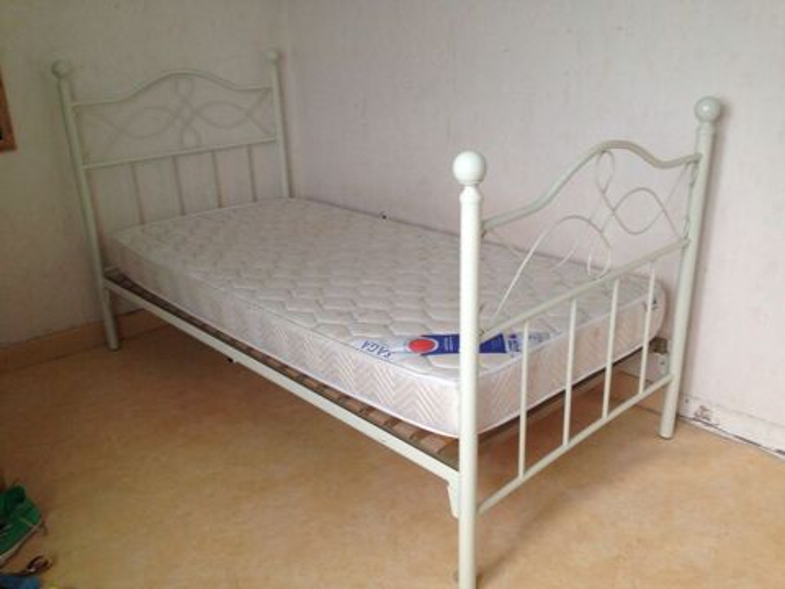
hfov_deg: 55.4
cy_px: 294
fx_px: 748
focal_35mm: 33
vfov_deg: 42.9
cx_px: 392
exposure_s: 1/20
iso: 80
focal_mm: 4.12
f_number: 2.4
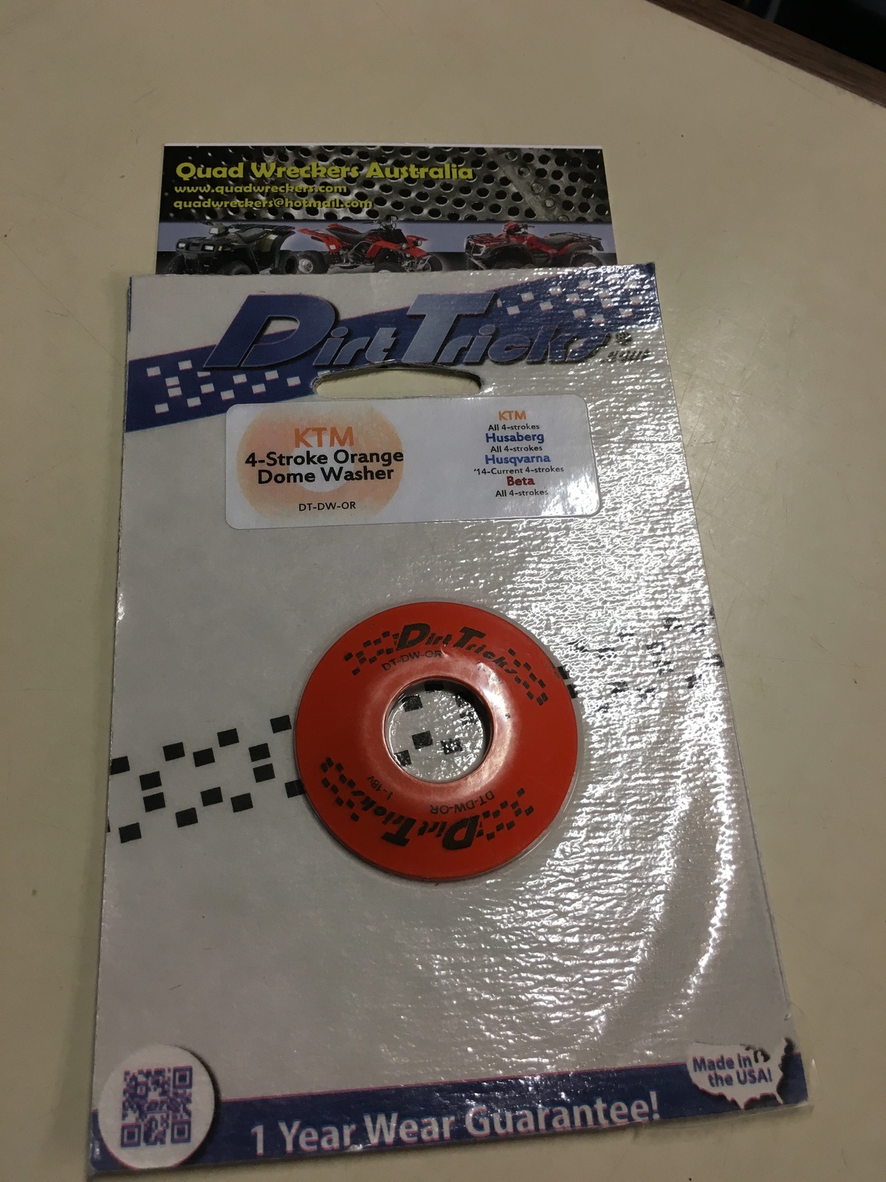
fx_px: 990
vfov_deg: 61.7
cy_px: 591
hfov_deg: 48.2
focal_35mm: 29
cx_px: 443
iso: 40
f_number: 2.2
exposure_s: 1/33
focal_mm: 4.15
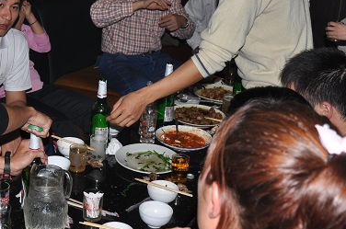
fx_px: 643
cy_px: 44
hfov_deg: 29.8
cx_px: 100
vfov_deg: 20.0
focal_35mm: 67
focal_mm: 24
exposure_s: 1/60
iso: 320
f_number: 3.8
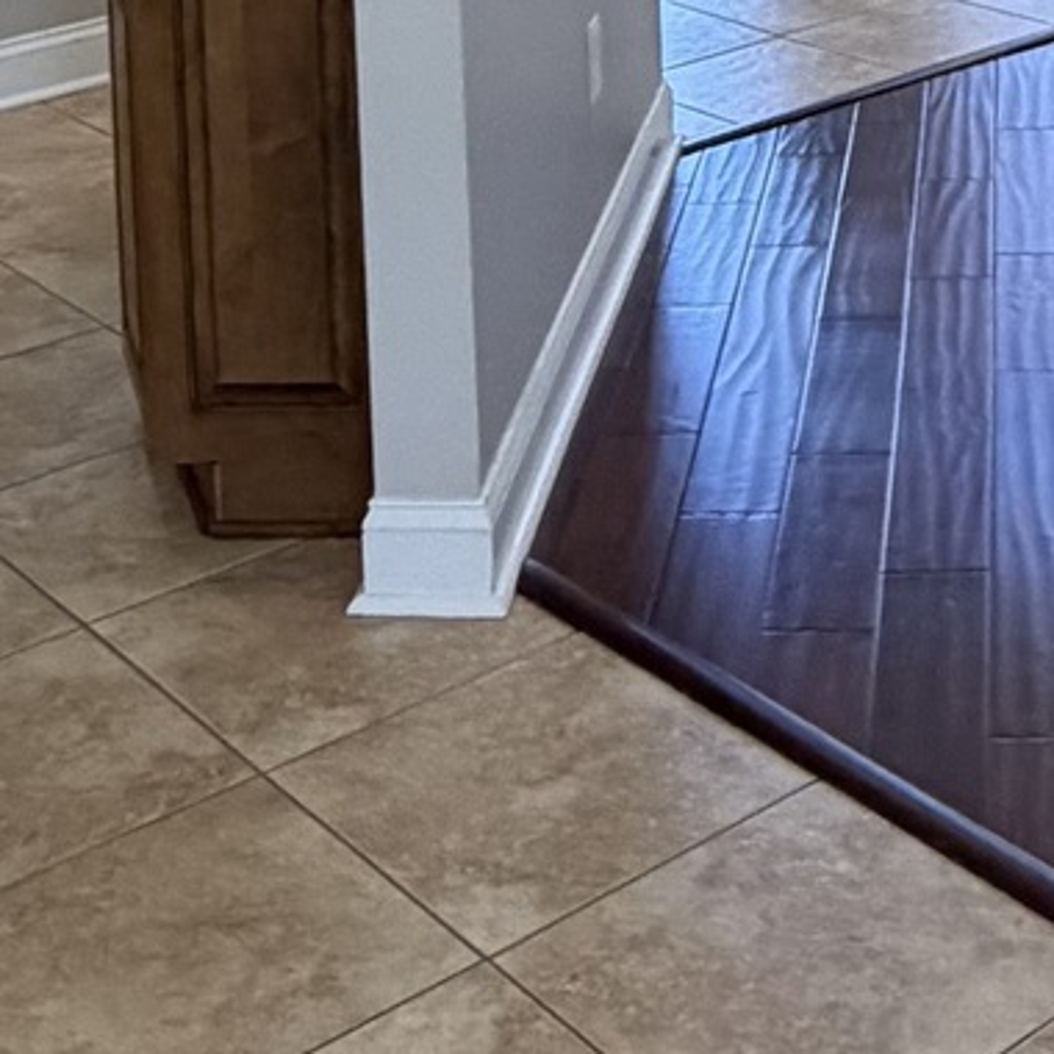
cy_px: -605
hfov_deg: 22.7
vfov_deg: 19.5
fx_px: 2584
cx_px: 843
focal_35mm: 75
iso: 320
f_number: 2.2
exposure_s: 1/120
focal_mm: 2.22
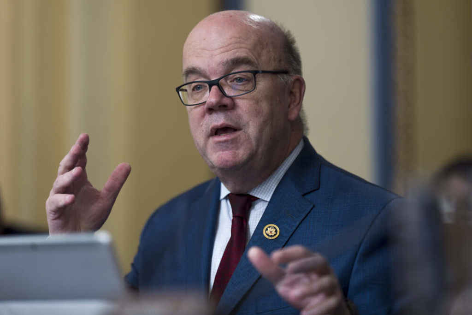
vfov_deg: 10.2
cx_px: 236
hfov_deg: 15.2
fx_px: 1770
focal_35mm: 135
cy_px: 158
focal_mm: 135
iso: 1000
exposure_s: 1/400
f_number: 1.8
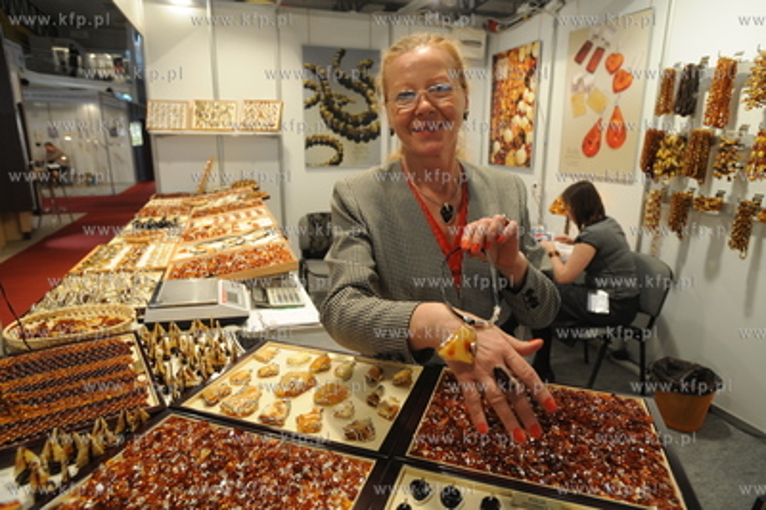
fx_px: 468
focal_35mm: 22
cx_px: 383
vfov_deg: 57.1
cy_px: 255
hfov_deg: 78.6
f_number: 5
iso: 800
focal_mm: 22
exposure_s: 1/80
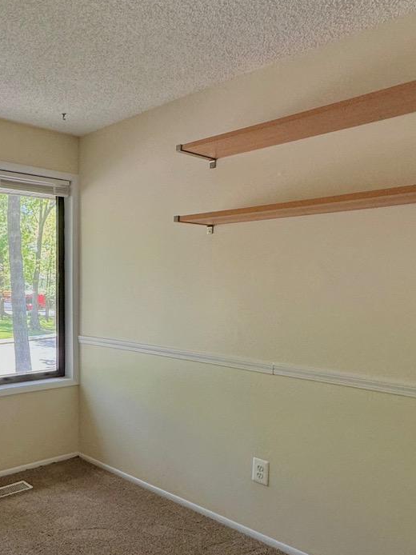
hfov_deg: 43.3
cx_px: 84
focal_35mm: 31
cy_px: 324
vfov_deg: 58.0
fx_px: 497
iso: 250
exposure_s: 1/99
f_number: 2.2
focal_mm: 2.22
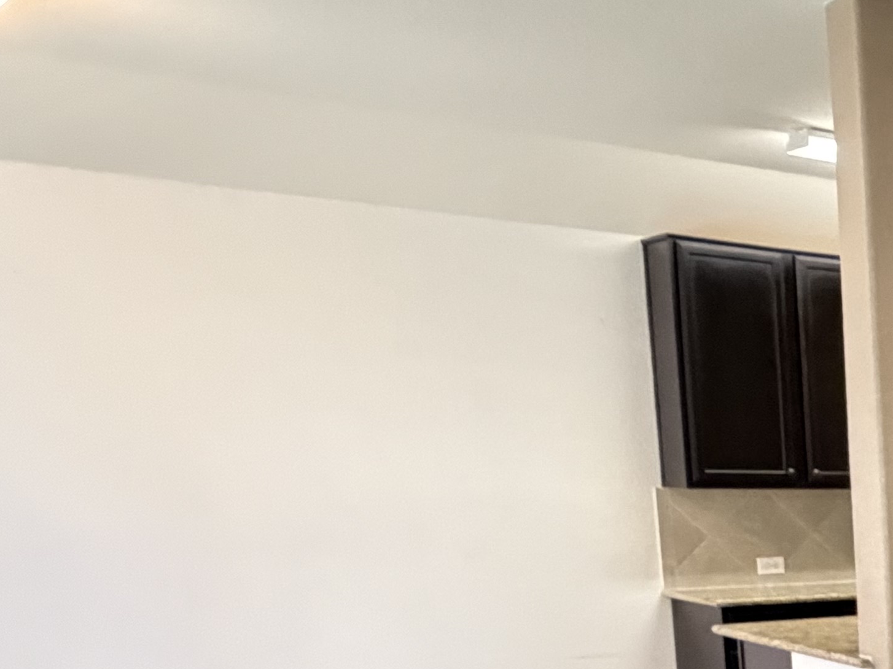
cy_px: 725
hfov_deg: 24.4
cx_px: 1436
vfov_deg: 24.8
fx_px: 1419
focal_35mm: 55
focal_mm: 2.22
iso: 1000
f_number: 2.2
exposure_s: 1/60
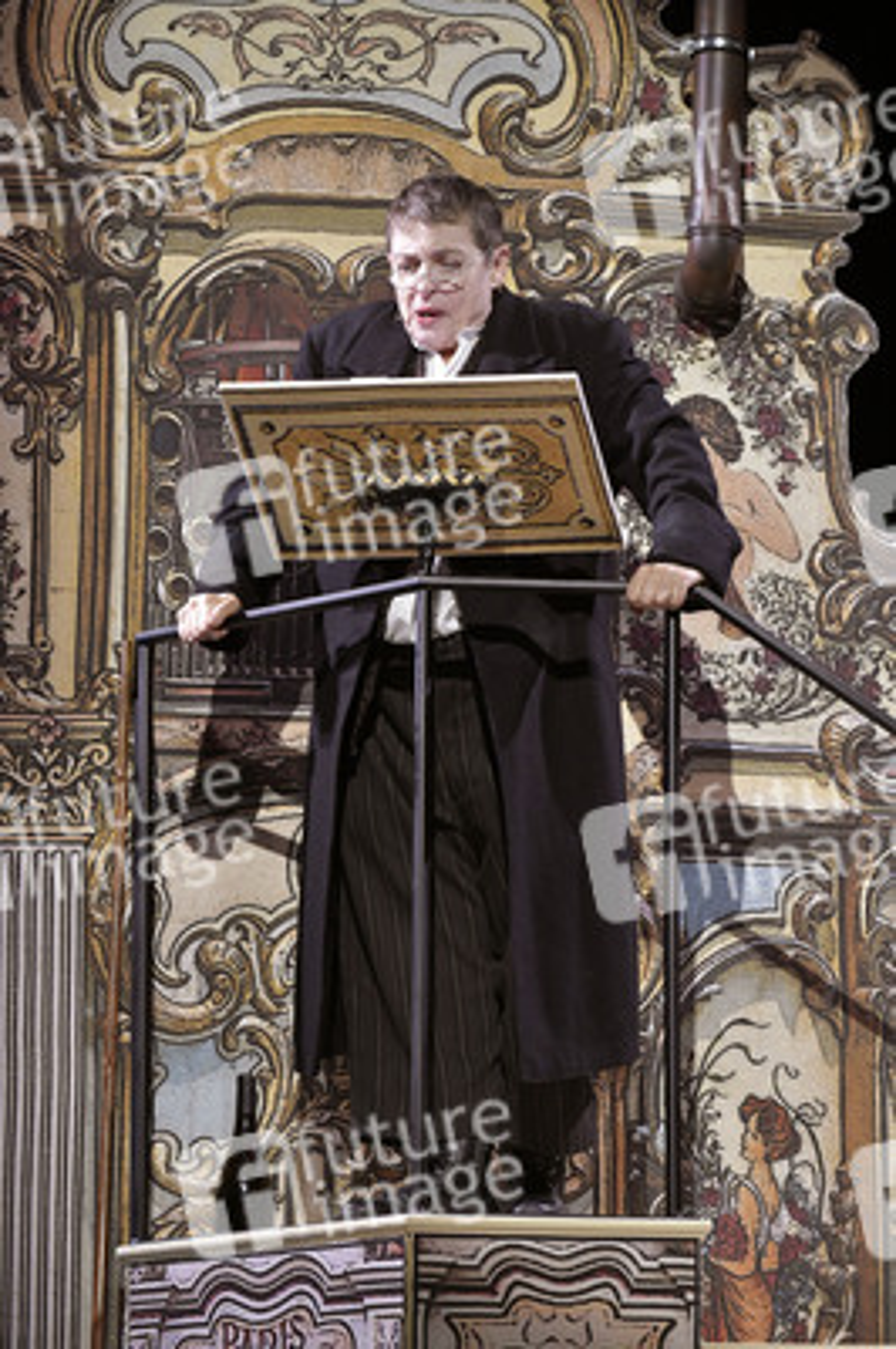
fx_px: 5235
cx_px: 448
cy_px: 674
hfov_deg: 9.8
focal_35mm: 140
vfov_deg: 14.7
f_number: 5.6
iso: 3200
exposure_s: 1/200
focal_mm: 140
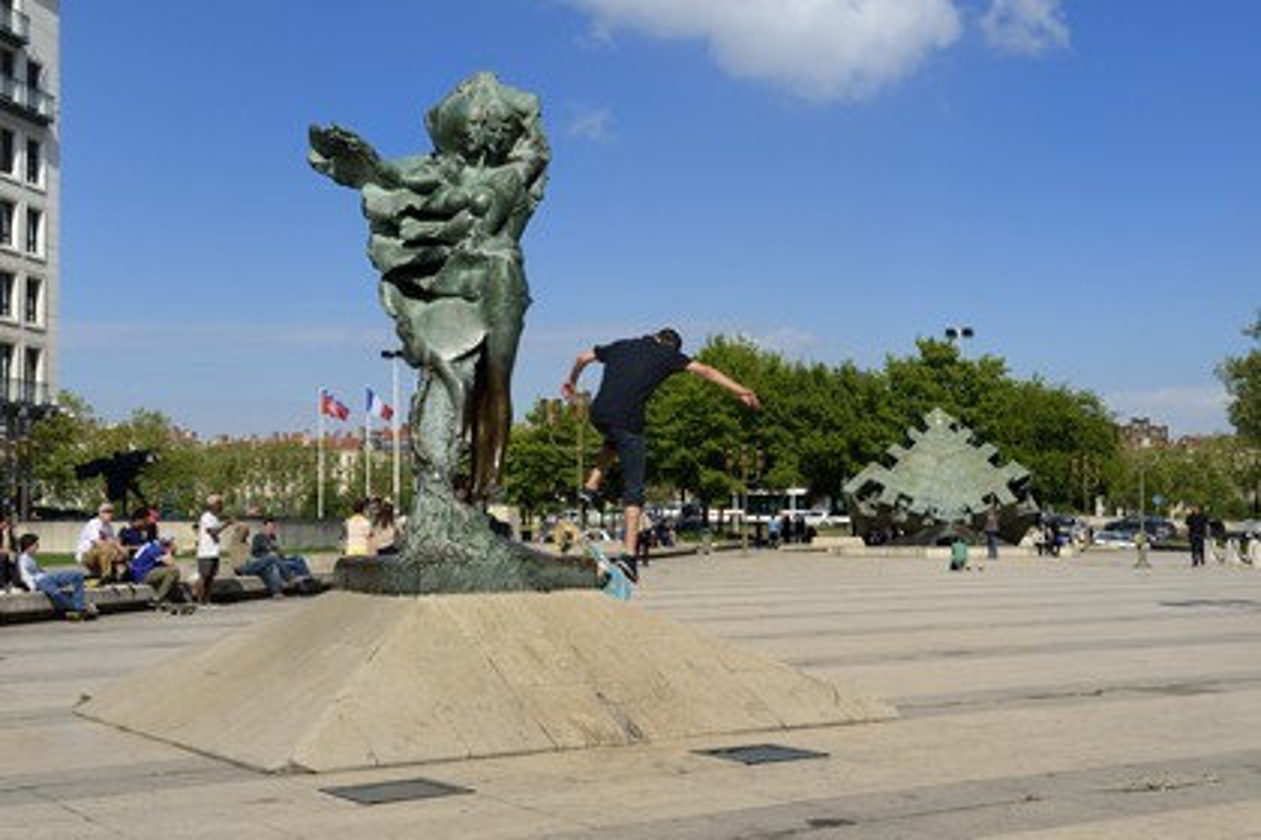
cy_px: 420
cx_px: 630
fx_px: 1541
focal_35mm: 44
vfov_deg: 30.5
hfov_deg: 44.5
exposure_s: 1/250
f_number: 14
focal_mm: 44
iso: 200
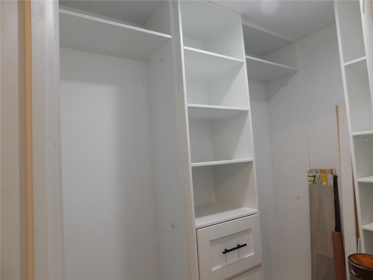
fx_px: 248
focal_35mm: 23
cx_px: 186
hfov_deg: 73.9
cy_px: 140
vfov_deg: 58.9
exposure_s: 1/50
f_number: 3
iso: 125
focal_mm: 4
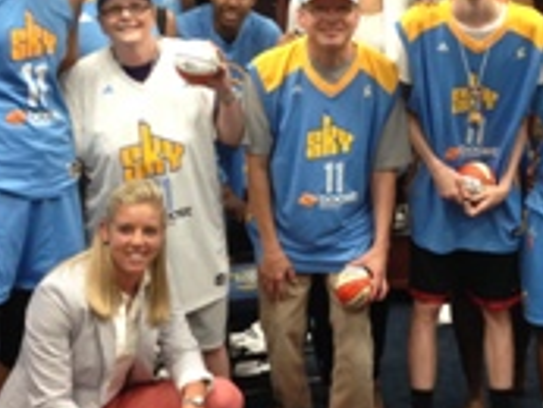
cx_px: 383
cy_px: 110
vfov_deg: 20.9
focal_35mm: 70
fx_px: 1099
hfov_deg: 27.5
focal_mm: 4.12
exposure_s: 1/20
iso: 100
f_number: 2.4
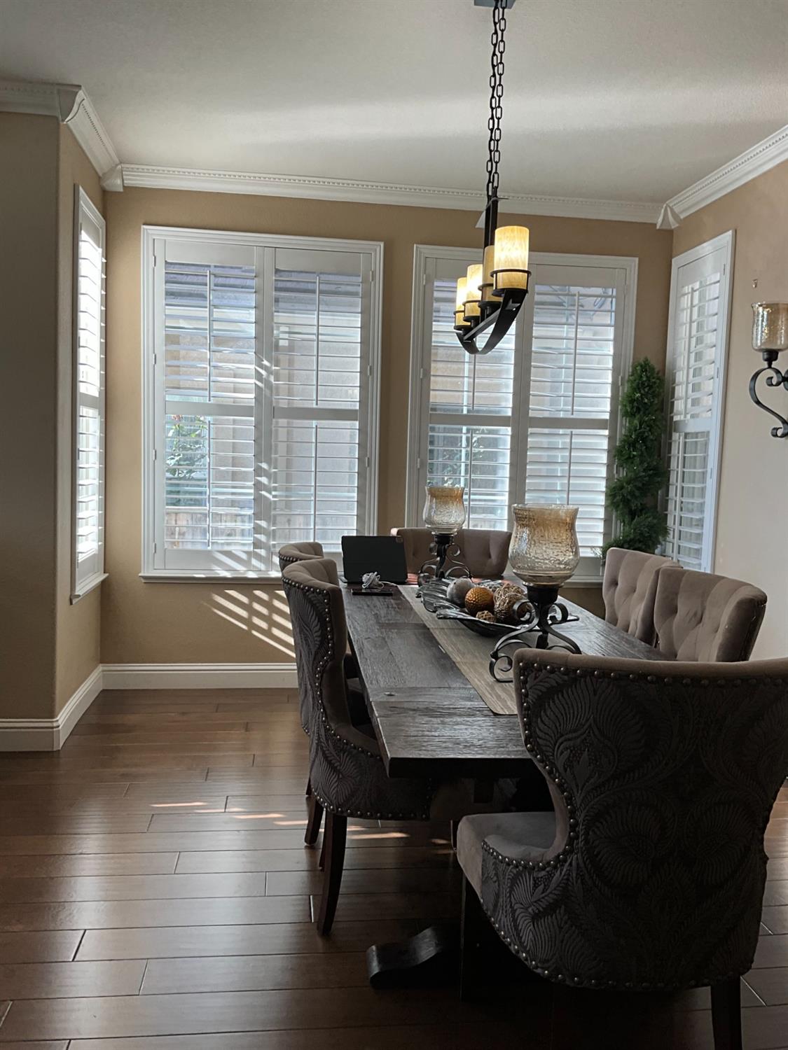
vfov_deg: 61.7
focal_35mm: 29
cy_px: 525
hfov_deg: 48.2
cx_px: 394
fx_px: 880
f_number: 1.8
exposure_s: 1/120
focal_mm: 3
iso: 25
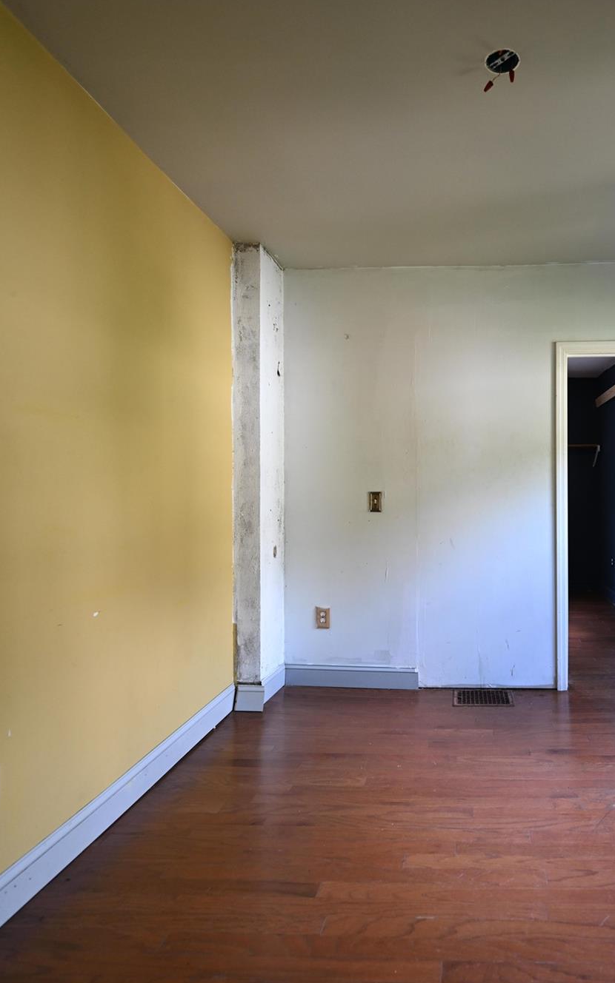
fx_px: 590
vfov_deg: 79.6
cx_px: 451
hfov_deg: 52.9
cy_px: 487
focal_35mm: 22
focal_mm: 14
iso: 800
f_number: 2.8
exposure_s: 1/160
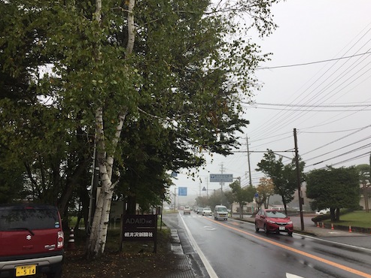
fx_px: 322
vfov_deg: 46.8
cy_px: 142
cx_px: 191
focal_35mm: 30
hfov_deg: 59.9
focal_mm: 4.15
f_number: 2.2
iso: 32
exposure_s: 1/304
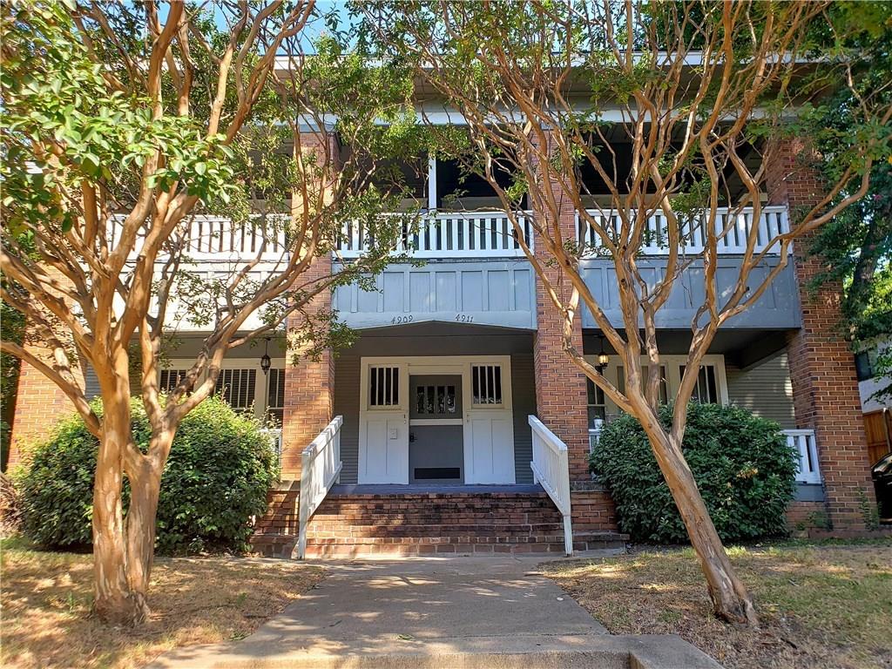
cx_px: 446
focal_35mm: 26
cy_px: 334
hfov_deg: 67.3
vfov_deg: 53.1
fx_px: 670
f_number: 2.4
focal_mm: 4.3
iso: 50
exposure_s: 1/256
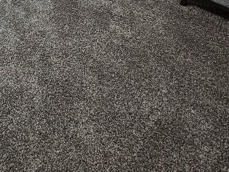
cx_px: -26
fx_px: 311
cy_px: -134
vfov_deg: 21.2
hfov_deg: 34.6
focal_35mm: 47
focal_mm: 2.2
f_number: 2.2
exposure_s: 1/60
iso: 320
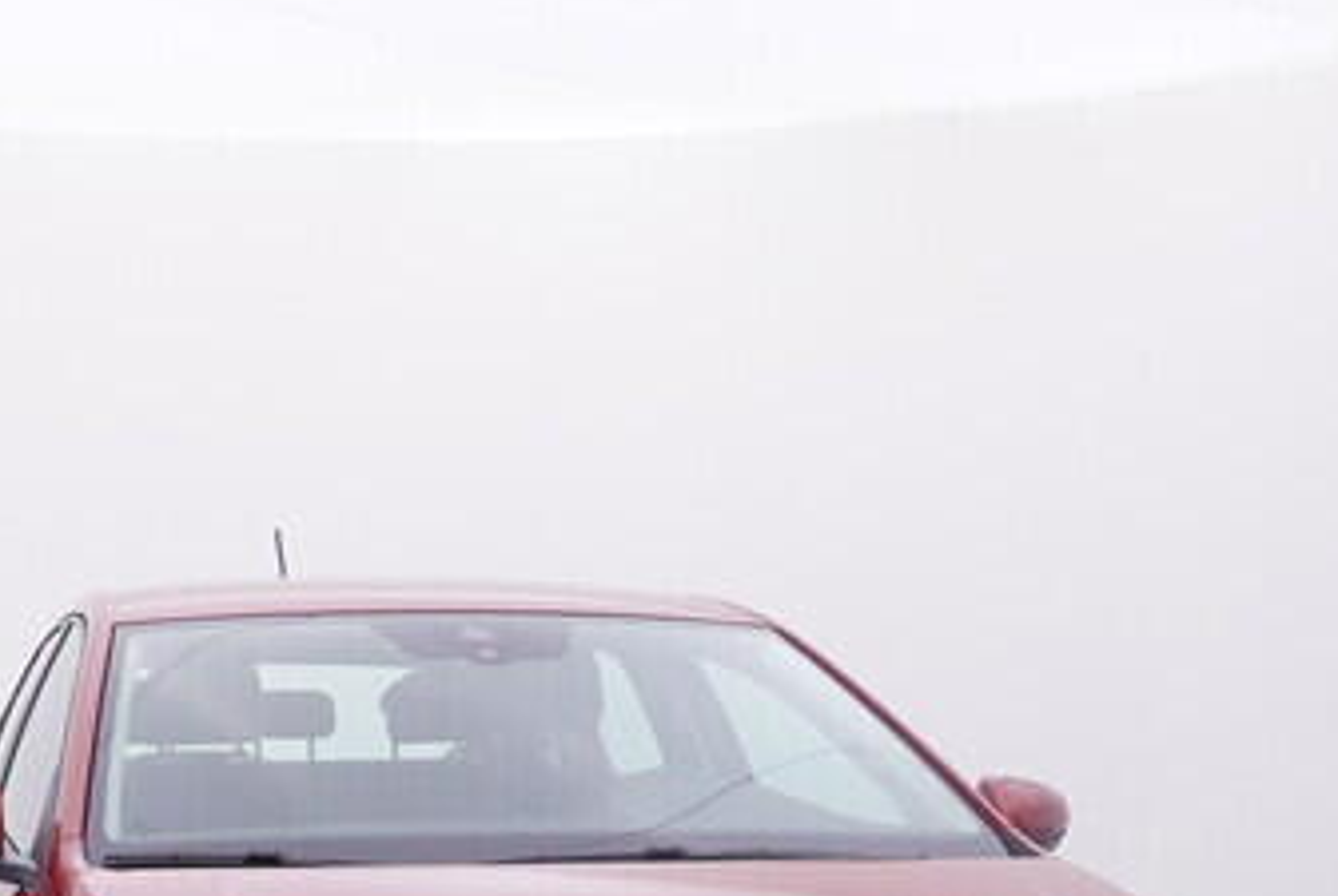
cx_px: 243
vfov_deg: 19.0
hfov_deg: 28.7
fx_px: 2550
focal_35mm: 69
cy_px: 1011
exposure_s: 1/80
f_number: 5
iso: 200
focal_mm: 15
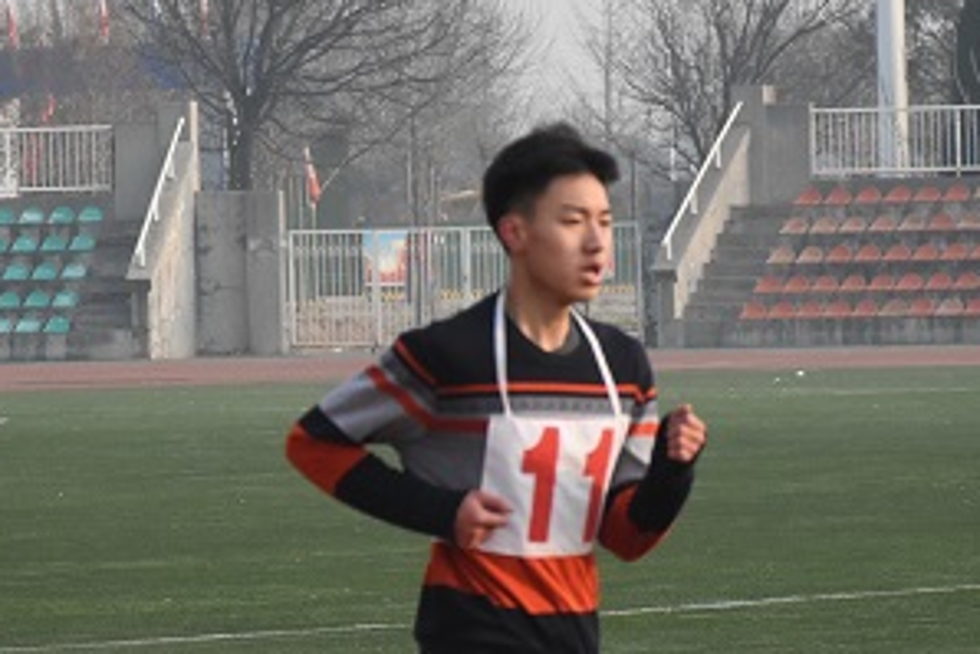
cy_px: 570
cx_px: 444
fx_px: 8855
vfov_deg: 4.2
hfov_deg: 6.3
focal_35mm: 325
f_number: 5.6
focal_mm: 95
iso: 1600
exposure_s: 1/2500
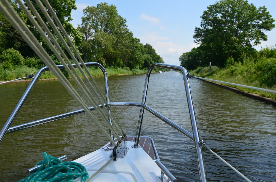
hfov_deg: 57.3
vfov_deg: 39.8
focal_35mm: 33
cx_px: 138
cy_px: 91
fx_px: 252
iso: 640
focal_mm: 22
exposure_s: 1/4000
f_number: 5
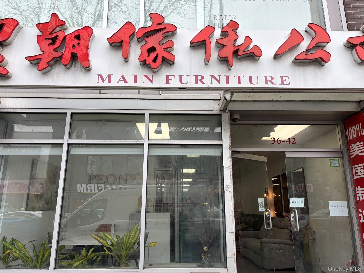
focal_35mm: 26
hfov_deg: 67.3
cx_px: 182
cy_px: 136
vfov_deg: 53.1
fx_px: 273
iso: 40
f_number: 1.6
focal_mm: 5.96
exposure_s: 1/326
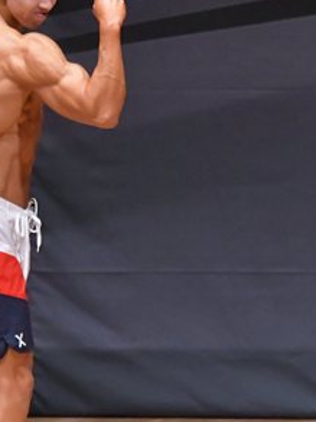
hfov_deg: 2.0
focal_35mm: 726
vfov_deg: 2.7
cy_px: 210
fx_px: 8837
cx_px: 54
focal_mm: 190
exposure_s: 1/400
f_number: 5.6
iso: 6400
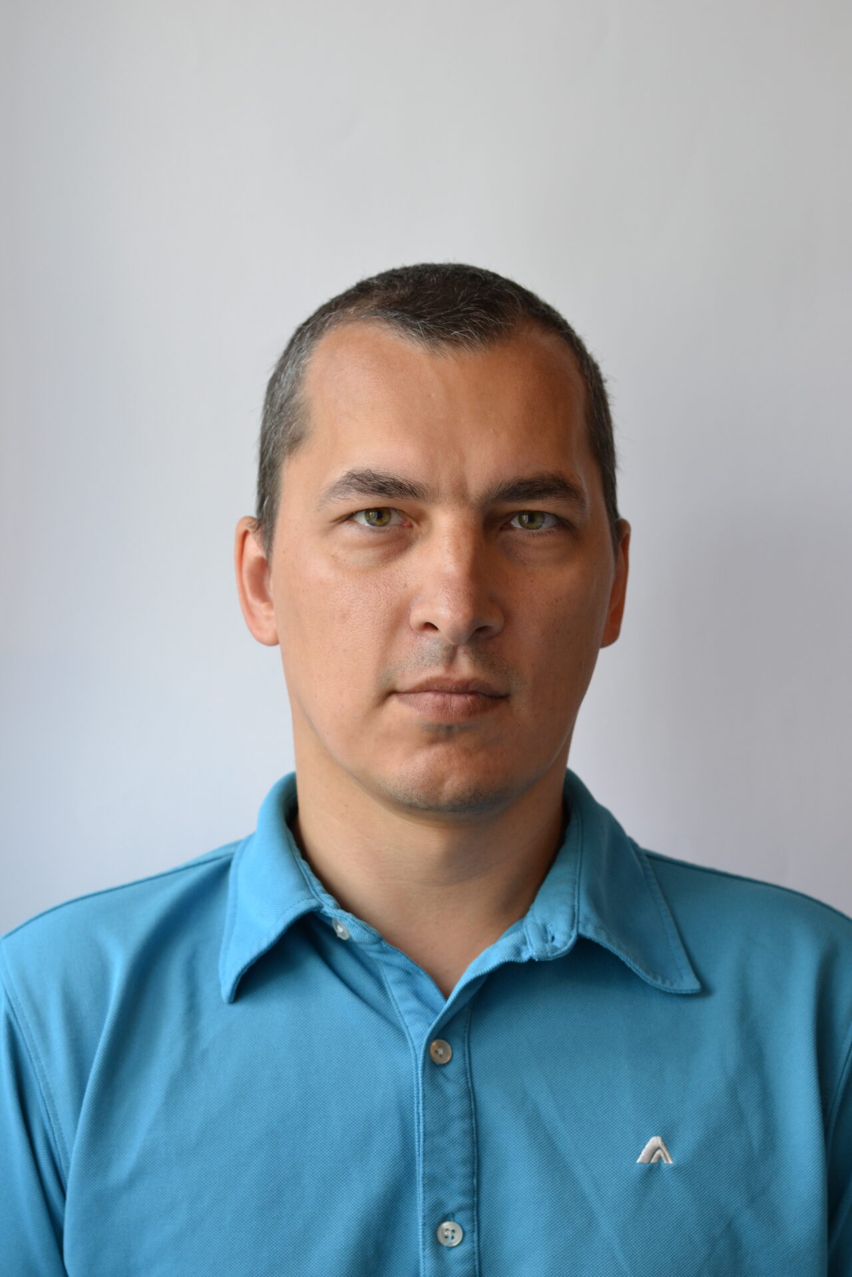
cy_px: 638
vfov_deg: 27.0
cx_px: 426
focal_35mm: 75
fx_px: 2662
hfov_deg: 18.2
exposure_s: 1/80
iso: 400
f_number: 4.5
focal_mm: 50
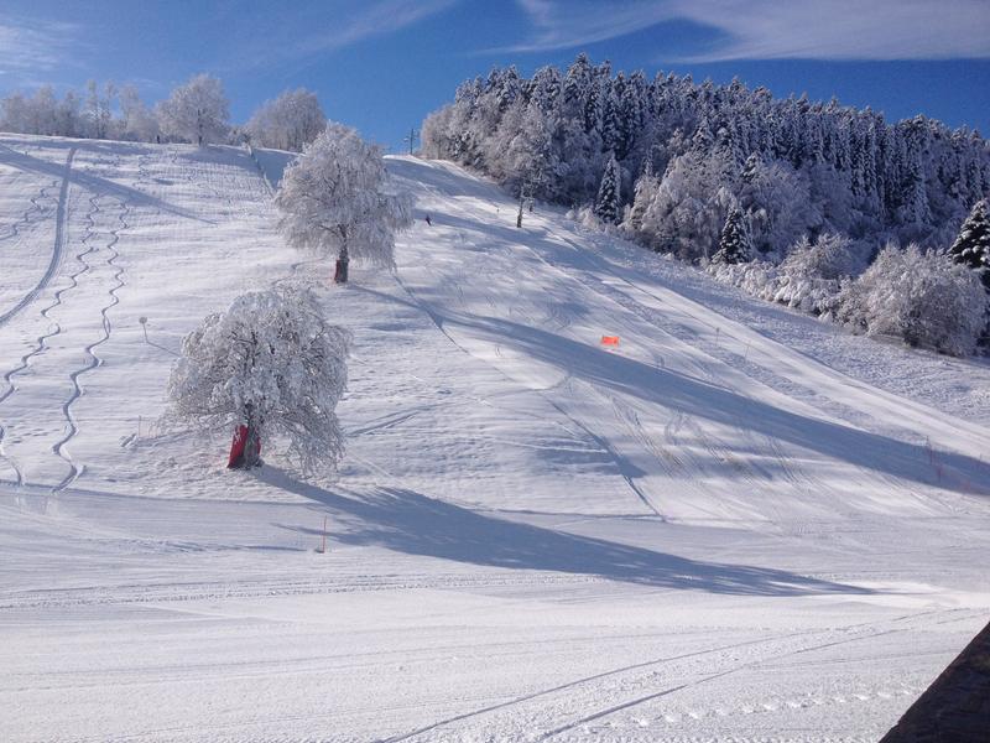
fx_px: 1001
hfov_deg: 52.6
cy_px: 372
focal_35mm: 35
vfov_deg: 40.7
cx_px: 495
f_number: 2.4
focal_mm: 4.28
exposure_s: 1/4255
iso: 50
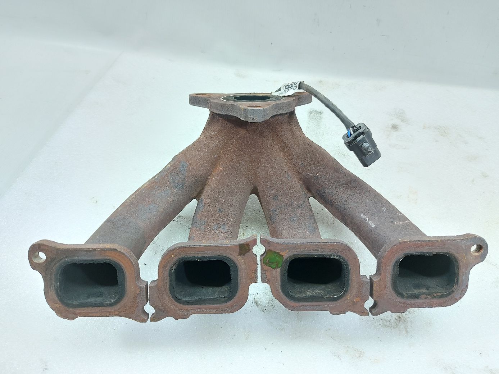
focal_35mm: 24
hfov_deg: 71.6
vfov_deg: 56.8
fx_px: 346
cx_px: 250
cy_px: 187
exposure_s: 1/50
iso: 160
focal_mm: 5.23
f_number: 1.8
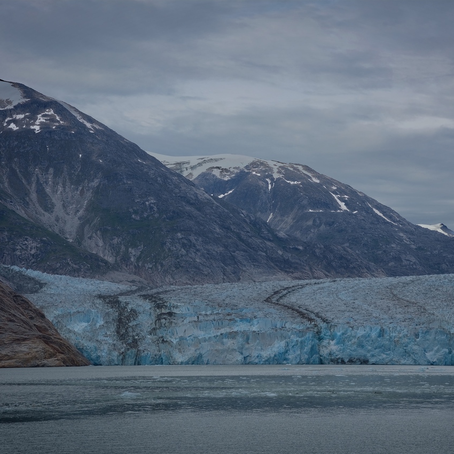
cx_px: 287
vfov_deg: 18.1
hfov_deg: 18.1
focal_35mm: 96
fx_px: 1424
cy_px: 228
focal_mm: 75
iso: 100
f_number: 8
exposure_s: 1/250
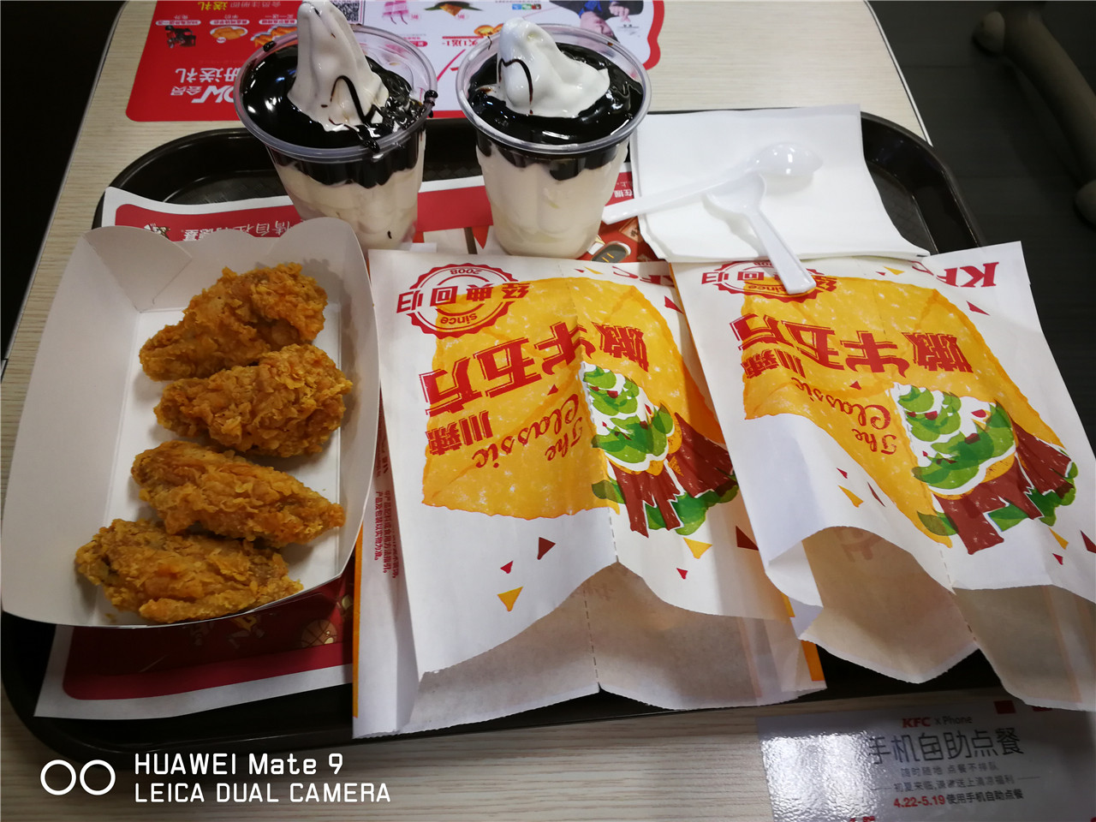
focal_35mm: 27
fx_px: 855
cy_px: 411
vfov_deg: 51.4
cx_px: 548
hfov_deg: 65.3
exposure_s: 1/33.3
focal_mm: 3.95
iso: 160
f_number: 2.2
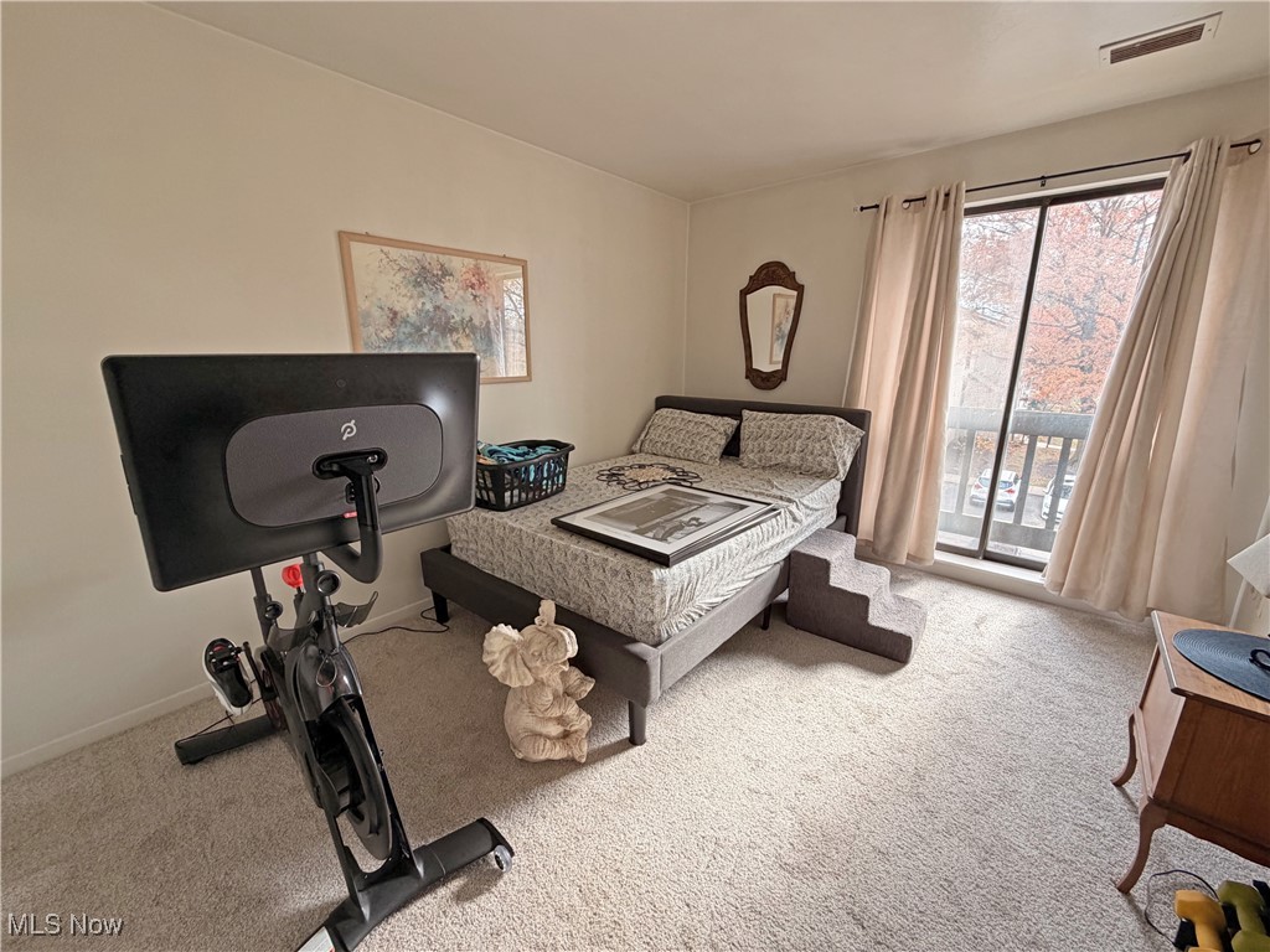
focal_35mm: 14
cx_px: 635
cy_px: 476
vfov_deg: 85.7
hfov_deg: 102.1
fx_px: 514
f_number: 2.2
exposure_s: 1/121
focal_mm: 2.22
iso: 125
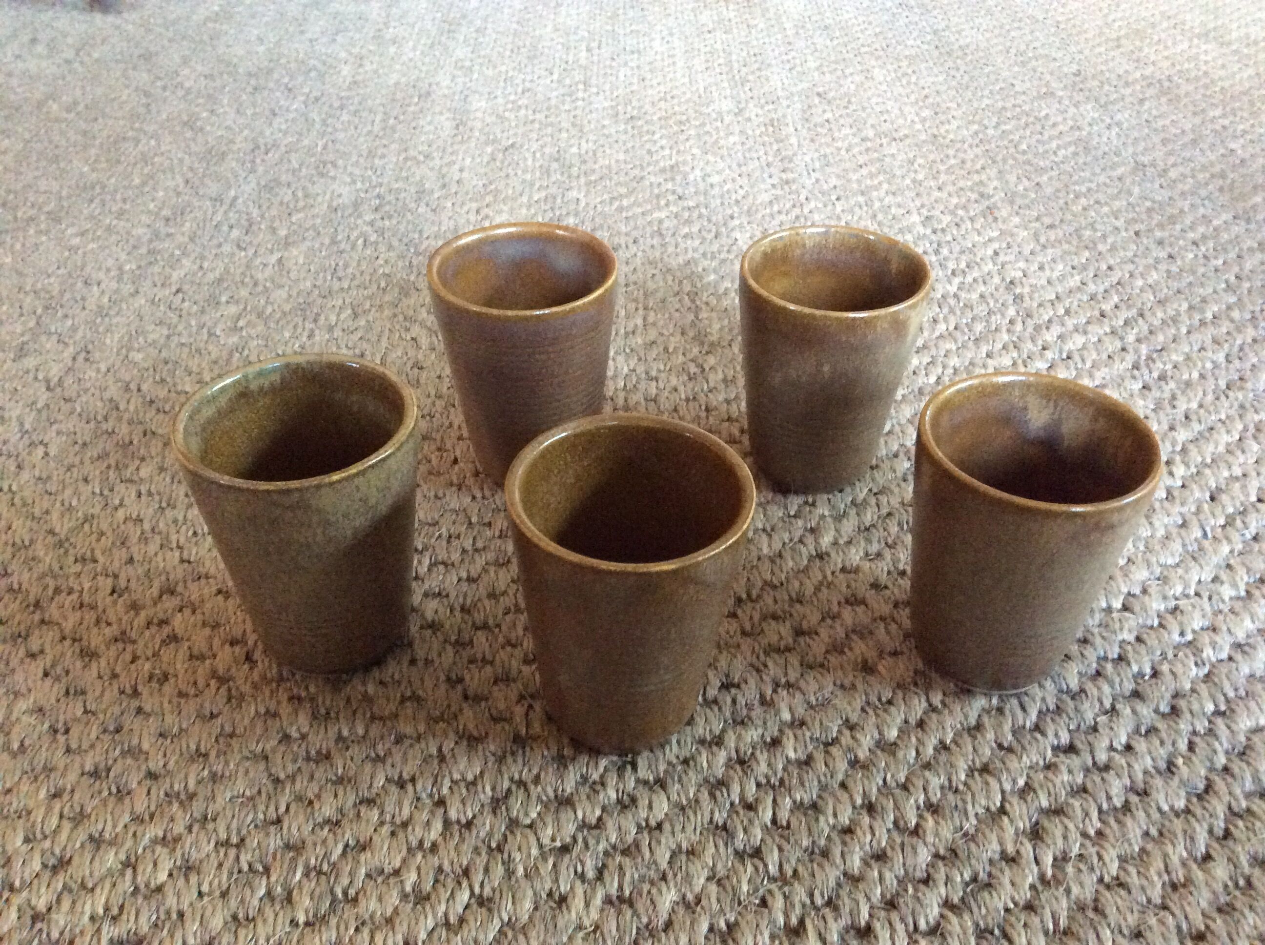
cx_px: 632
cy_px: 472
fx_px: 1168
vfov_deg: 44.1
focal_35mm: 32
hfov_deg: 56.9
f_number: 2.4
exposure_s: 1/17
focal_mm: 3.3
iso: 400
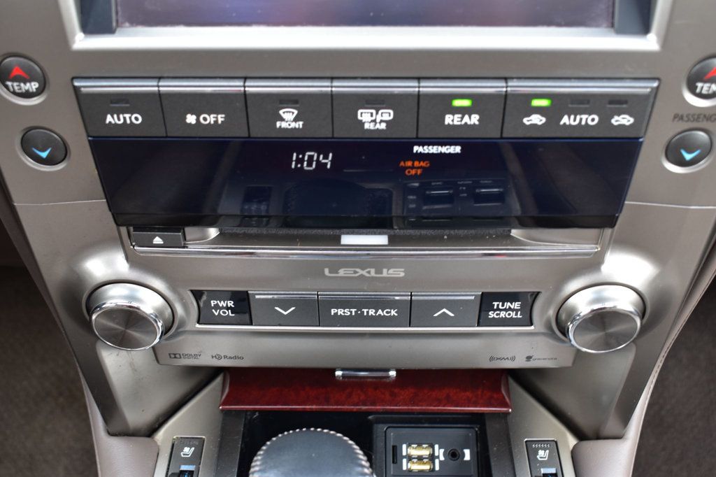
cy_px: 238
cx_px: 358
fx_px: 805
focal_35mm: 40
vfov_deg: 33.0
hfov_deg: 47.9
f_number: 6.3
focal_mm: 27
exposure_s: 1/20
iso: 400
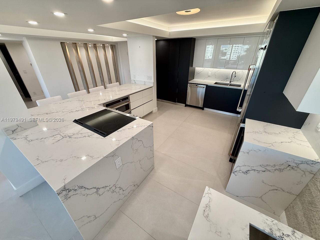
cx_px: 160
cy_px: 120
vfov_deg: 85.7
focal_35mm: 14
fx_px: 129
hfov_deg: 102.1
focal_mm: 2.22
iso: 100
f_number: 2.2
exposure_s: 1/120
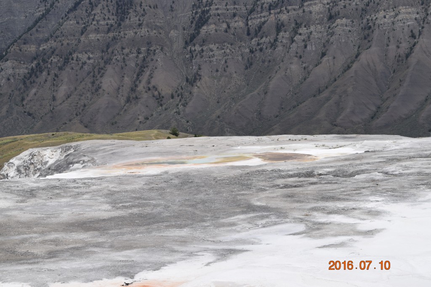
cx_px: 216
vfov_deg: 16.5
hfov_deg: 24.6
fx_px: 987
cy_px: 144
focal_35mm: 82
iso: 200
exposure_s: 1/800
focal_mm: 55
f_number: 8
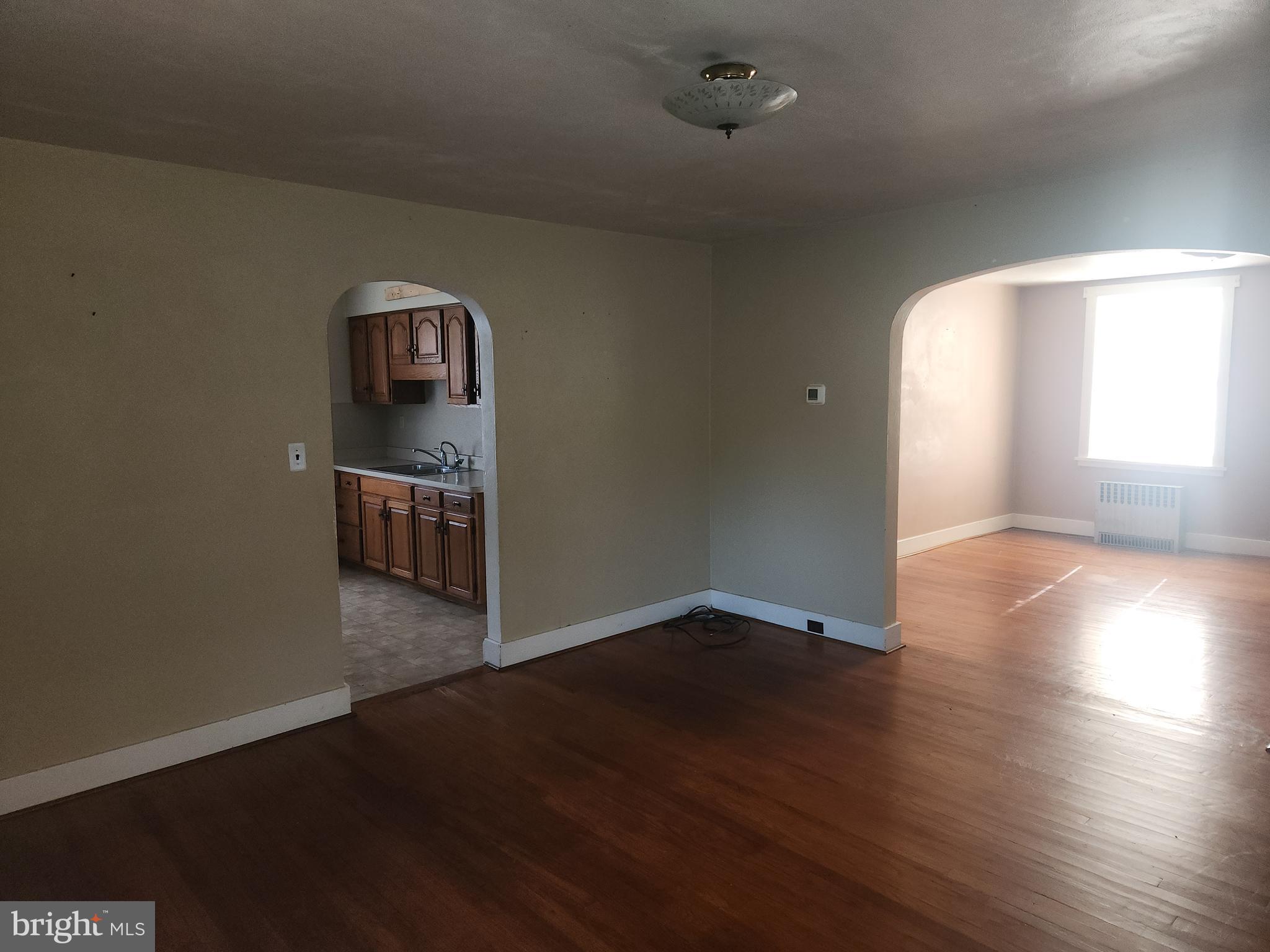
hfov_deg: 73.9
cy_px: 476
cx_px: 635
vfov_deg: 58.9
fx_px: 844
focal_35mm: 23
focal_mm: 5.4
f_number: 1.8
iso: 125
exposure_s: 1/24
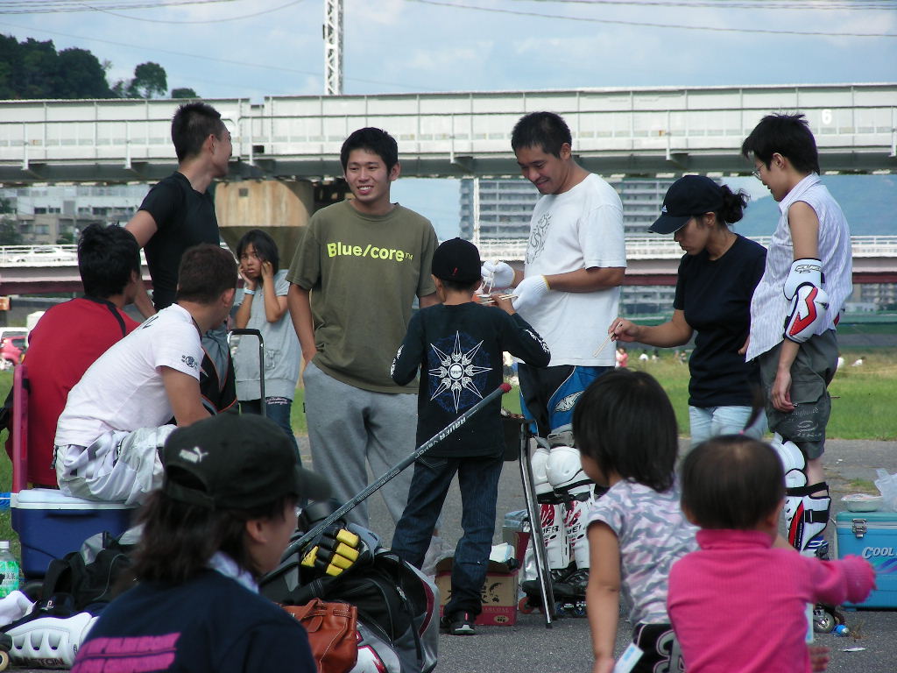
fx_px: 6971
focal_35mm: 269
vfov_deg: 5.5
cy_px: 336
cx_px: 448
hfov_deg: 7.4
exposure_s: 1/382
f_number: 4
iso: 50
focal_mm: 44.8
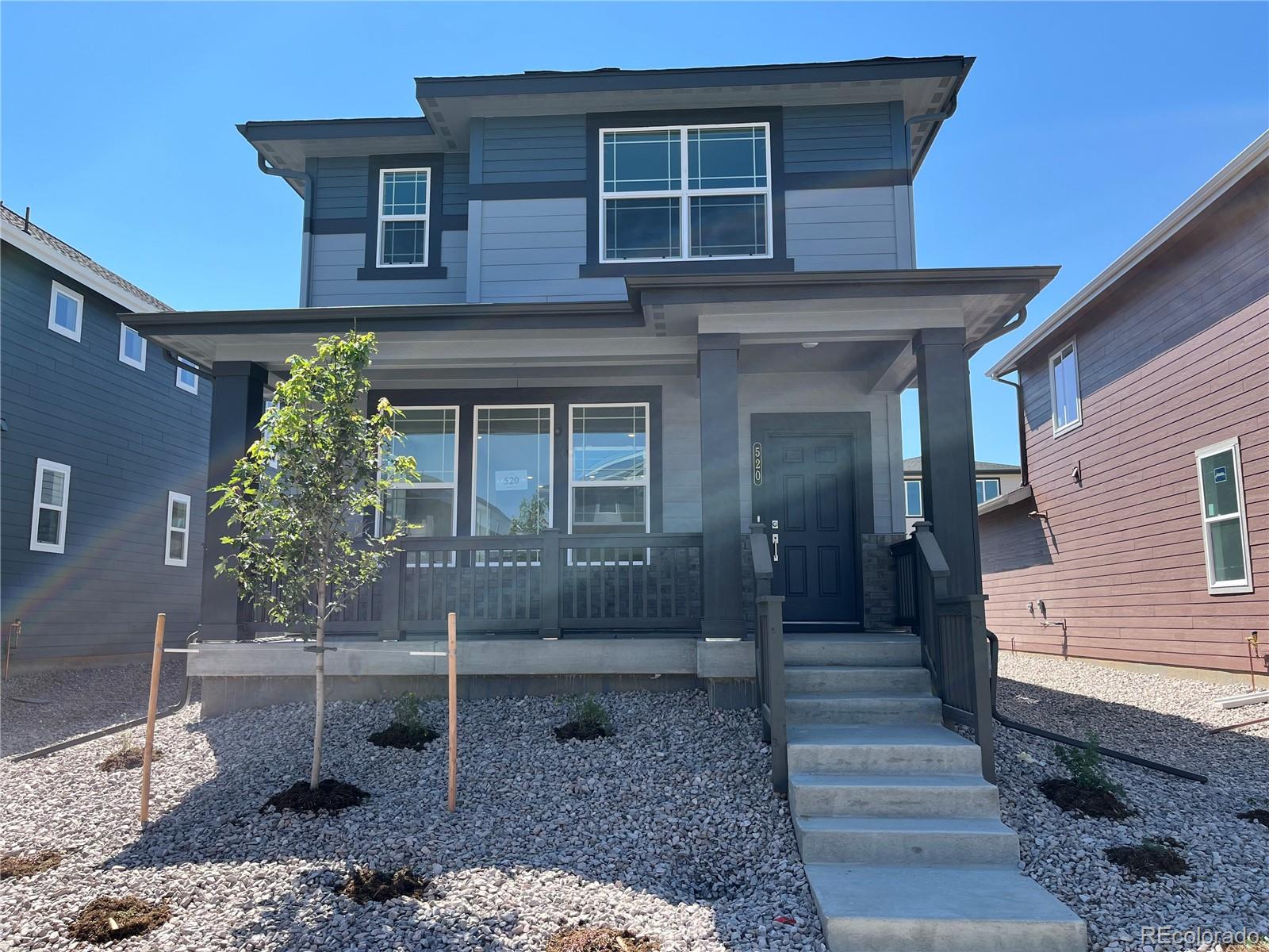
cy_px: 476
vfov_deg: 53.1
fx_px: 953
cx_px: 634
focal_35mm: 26
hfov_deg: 67.3
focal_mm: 5.1
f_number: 1.6
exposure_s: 1/1558
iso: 50
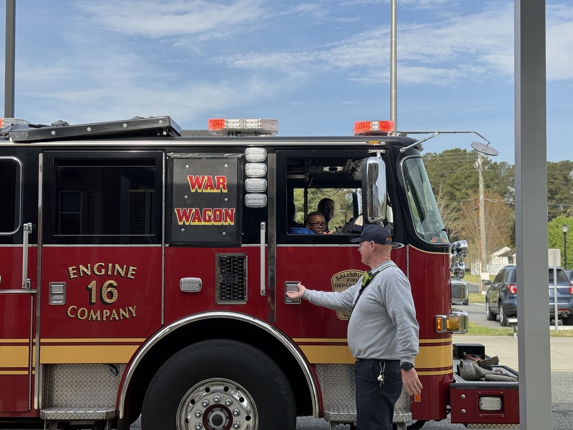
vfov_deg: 30.3
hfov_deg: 39.7
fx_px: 795
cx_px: 286
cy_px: 215
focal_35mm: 48
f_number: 1.78
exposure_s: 1/1575
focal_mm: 6.76
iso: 64
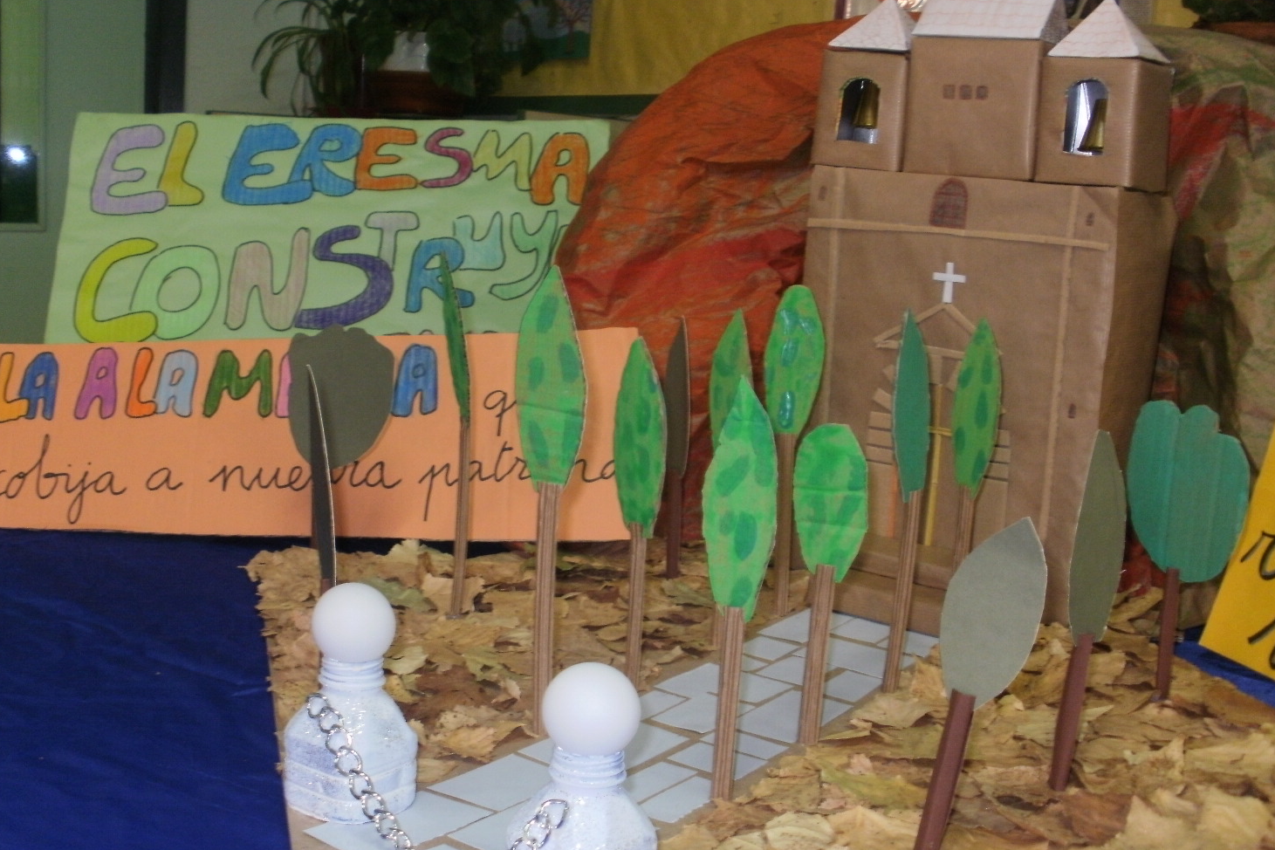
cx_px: 616
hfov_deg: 47.4
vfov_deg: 32.6
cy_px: 469
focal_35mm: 41
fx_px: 1452
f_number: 3.5
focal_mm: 6.3
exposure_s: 1/30
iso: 125
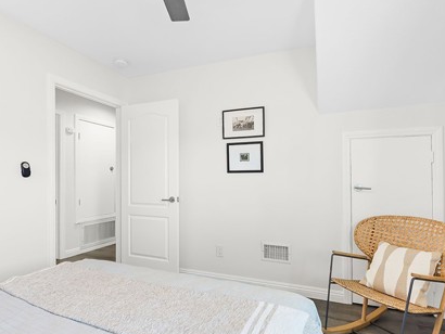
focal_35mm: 18
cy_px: 192
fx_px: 232
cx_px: 241
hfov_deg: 87.5
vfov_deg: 71.2
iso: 1000
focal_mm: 12
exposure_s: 1/20
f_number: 5
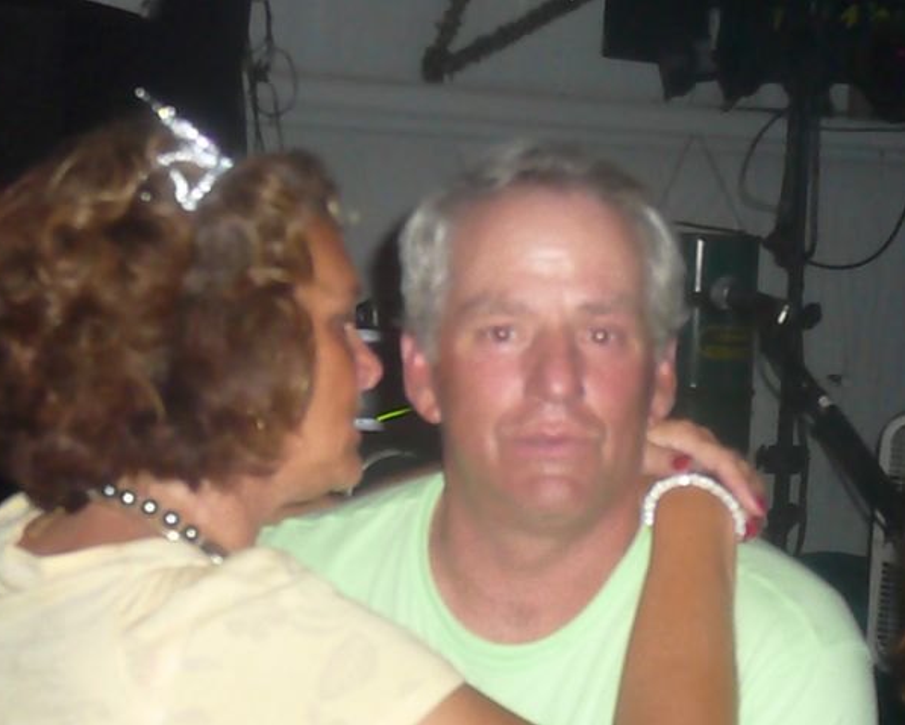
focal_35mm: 91
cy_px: 362
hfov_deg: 21.0
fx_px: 2438
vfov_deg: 16.9
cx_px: 465
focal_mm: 13
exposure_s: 1/30
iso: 800
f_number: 3.8
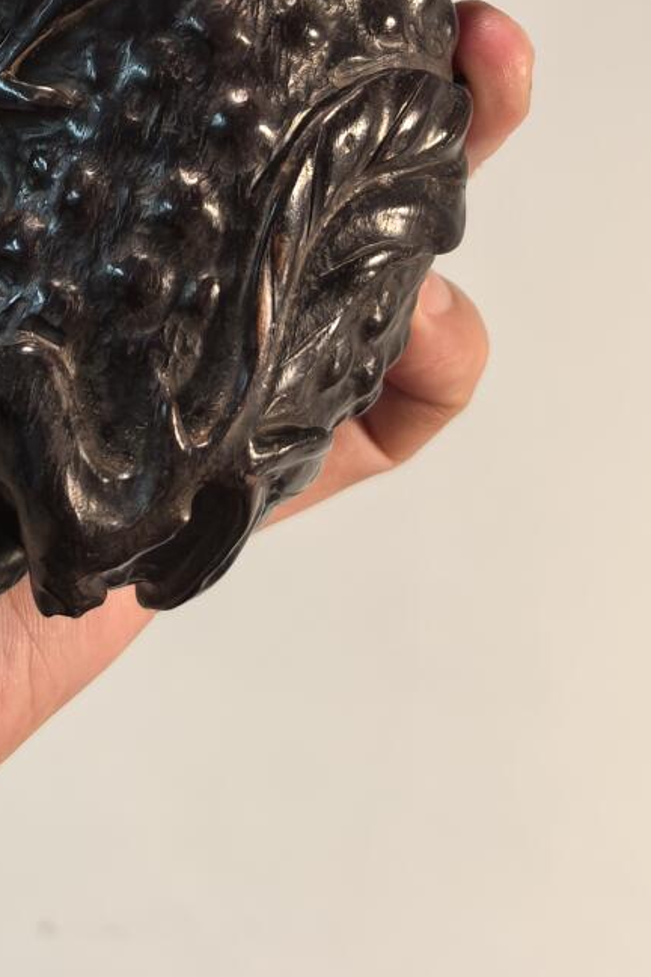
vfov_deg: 23.7
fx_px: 2116
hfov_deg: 17.4
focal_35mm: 78
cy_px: -194
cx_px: 164
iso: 3200
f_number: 2
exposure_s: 1/1037
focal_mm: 6.98
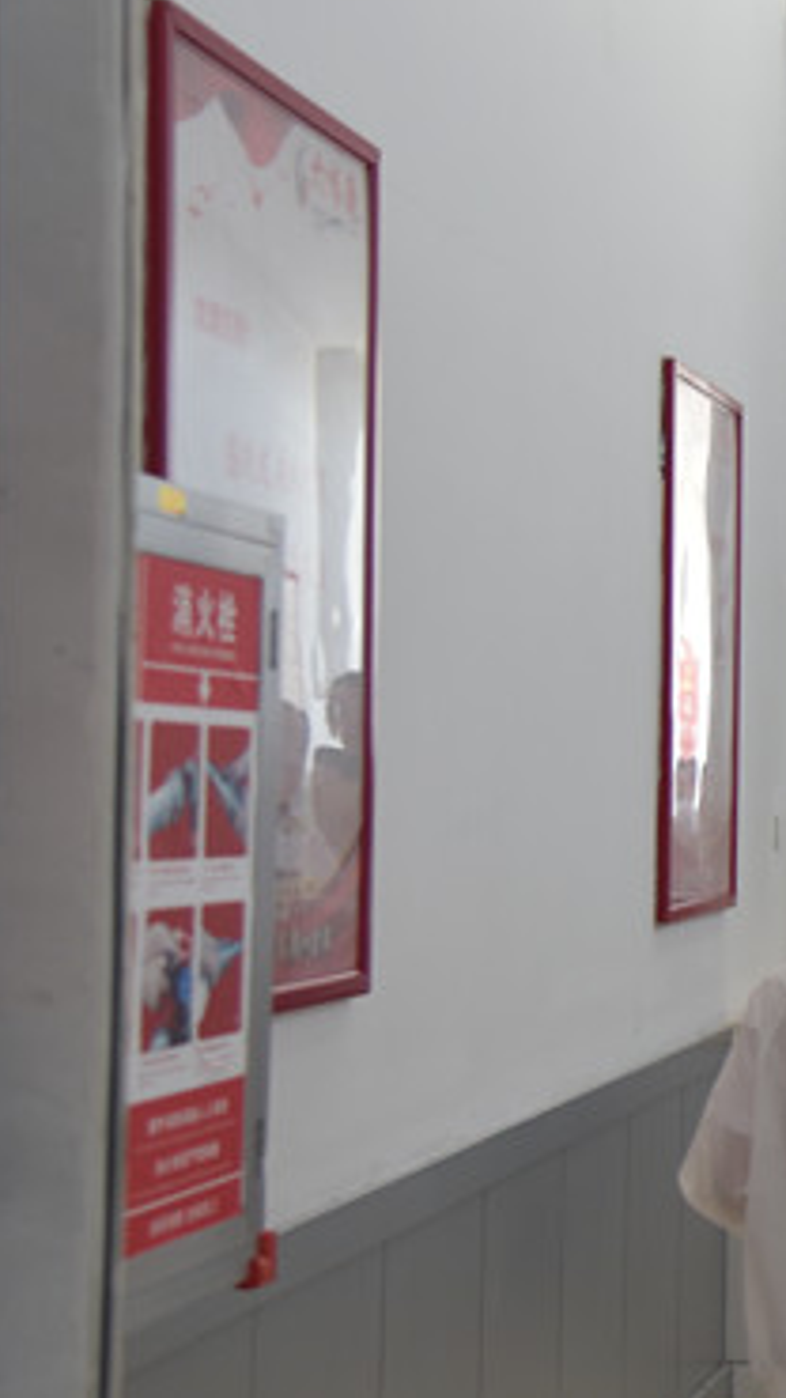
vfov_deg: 24.7
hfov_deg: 12.9
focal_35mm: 86
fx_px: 3188
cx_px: 1353
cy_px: 737
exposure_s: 1/80
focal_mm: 38
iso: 720
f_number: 4
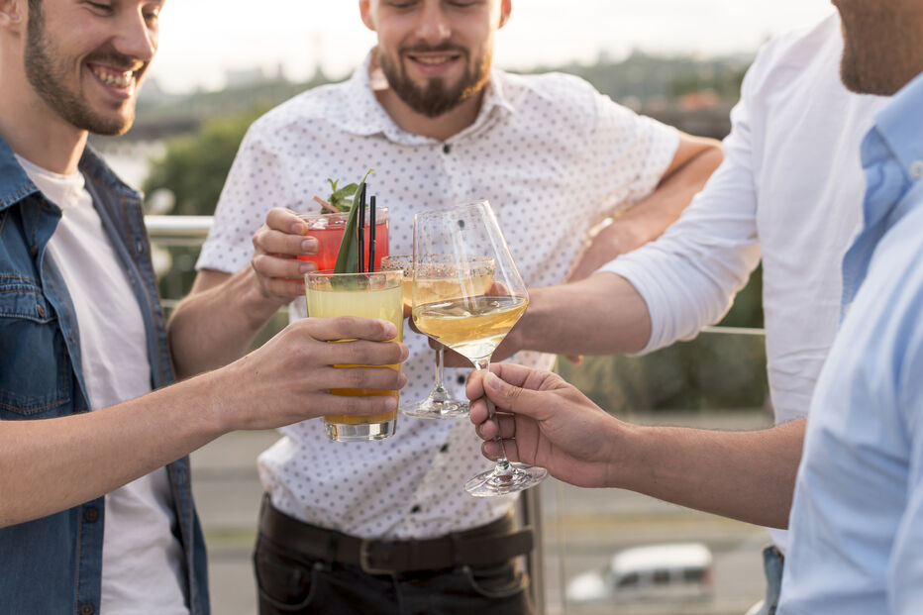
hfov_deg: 39.6
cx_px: 462
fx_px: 1282
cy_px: 308
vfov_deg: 27.0
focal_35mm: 50
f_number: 3.5
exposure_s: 1/400
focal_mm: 50
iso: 320
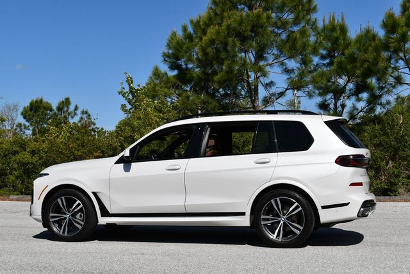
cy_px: 137
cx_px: 205
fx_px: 638
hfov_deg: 35.6
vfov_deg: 24.2
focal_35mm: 56
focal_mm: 28
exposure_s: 1/400
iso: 100
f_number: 10
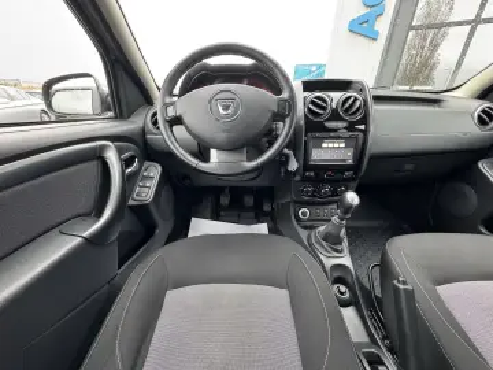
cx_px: 246
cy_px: 185
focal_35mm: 14
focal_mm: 2.22
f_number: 2.2
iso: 640
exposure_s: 1/60
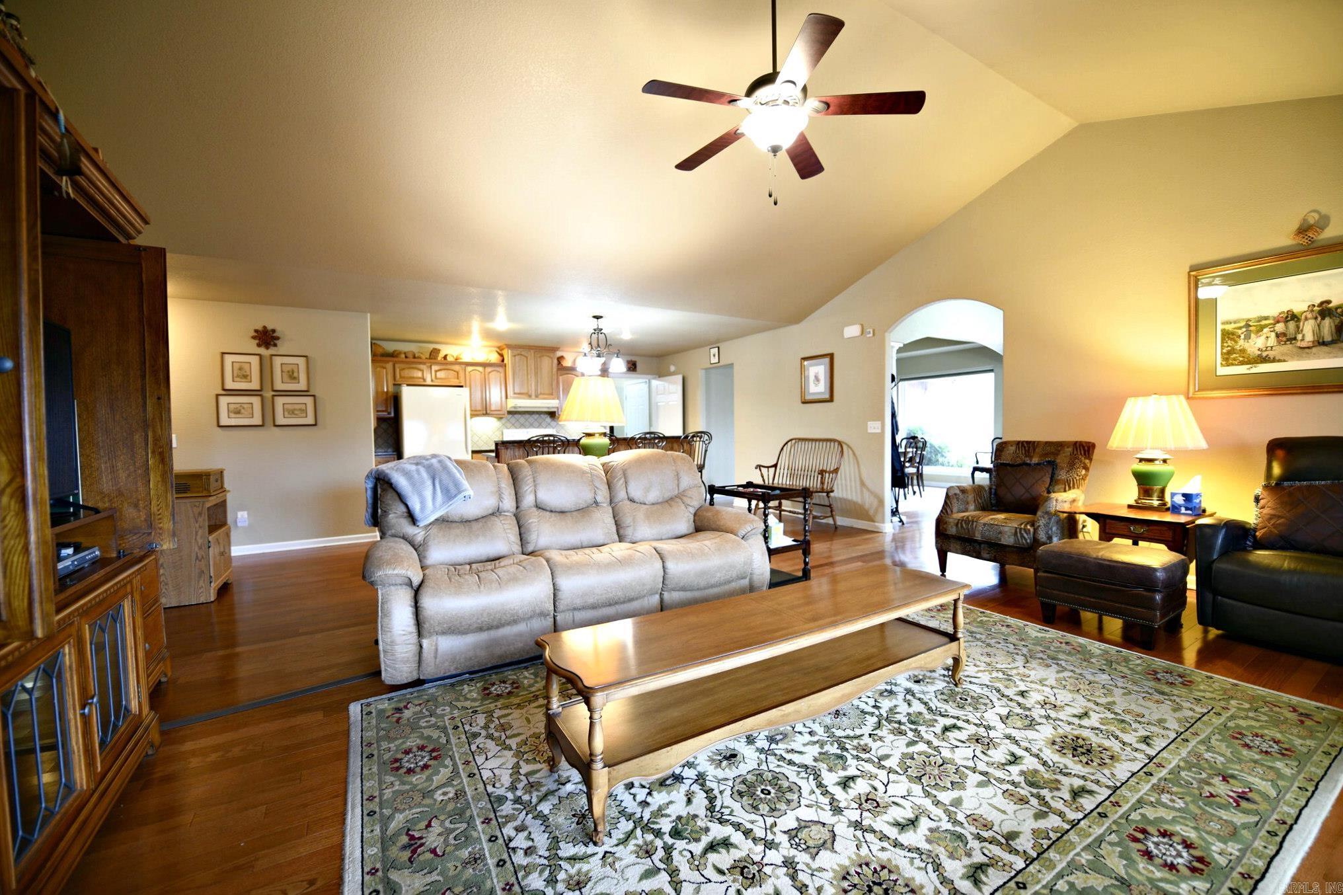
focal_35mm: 14
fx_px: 522
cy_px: 448
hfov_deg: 104.3
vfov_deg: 81.2
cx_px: 672
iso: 500
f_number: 2.8
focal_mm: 14
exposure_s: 1/15
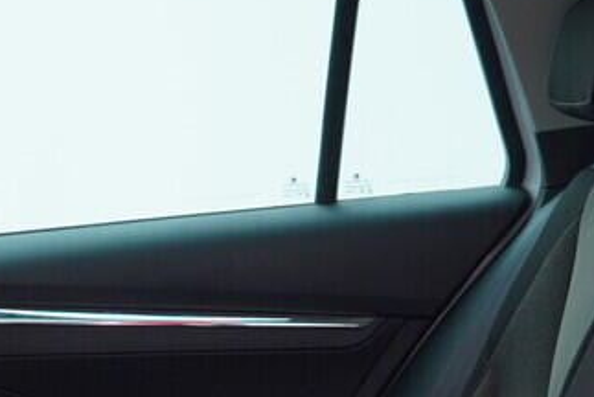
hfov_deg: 17.7
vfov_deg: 11.8
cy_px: 482
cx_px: 94
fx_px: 1883
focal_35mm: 114
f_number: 2.8
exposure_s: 1/40
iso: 160
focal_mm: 24
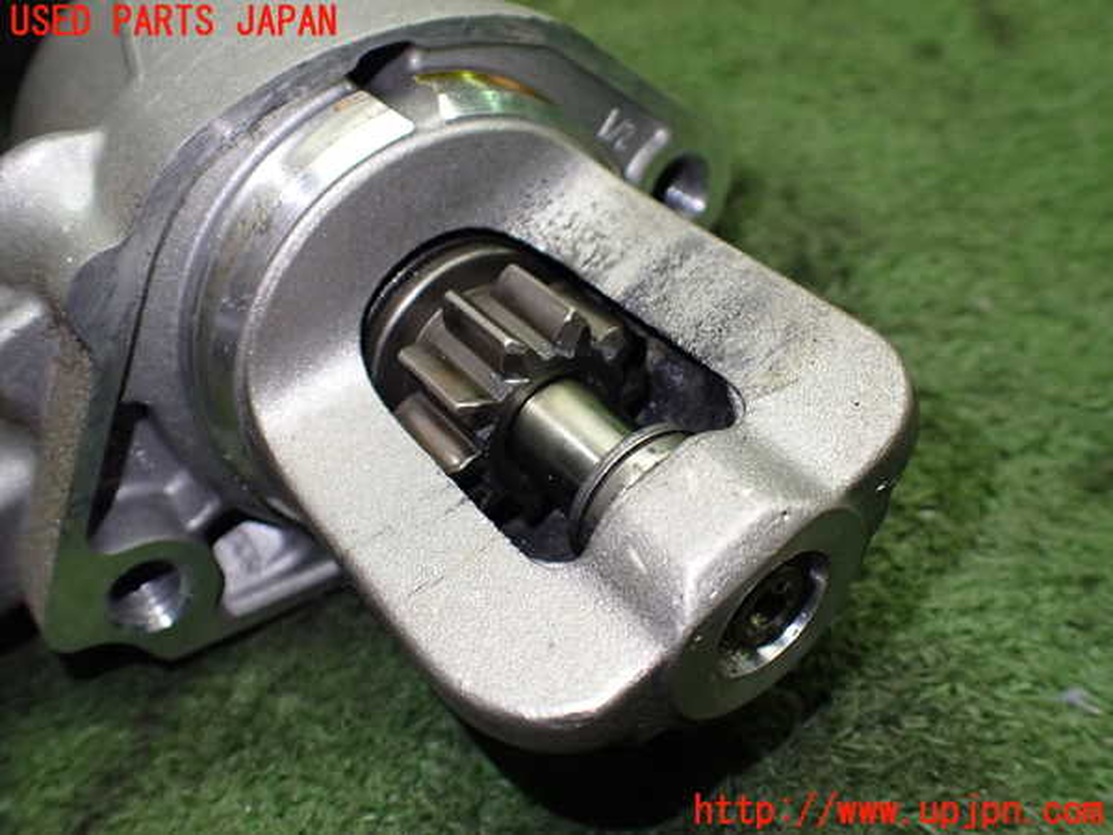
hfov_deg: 60.0
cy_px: 418
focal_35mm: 30
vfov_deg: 46.8
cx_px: 556
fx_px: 965
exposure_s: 1/125
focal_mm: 5.4
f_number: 2.3
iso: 400
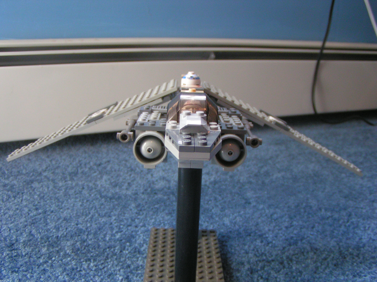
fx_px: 414
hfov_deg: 49.0
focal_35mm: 38
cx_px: 188
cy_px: 141
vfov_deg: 37.7
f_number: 2.8
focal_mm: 5.8
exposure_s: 1/40
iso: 125
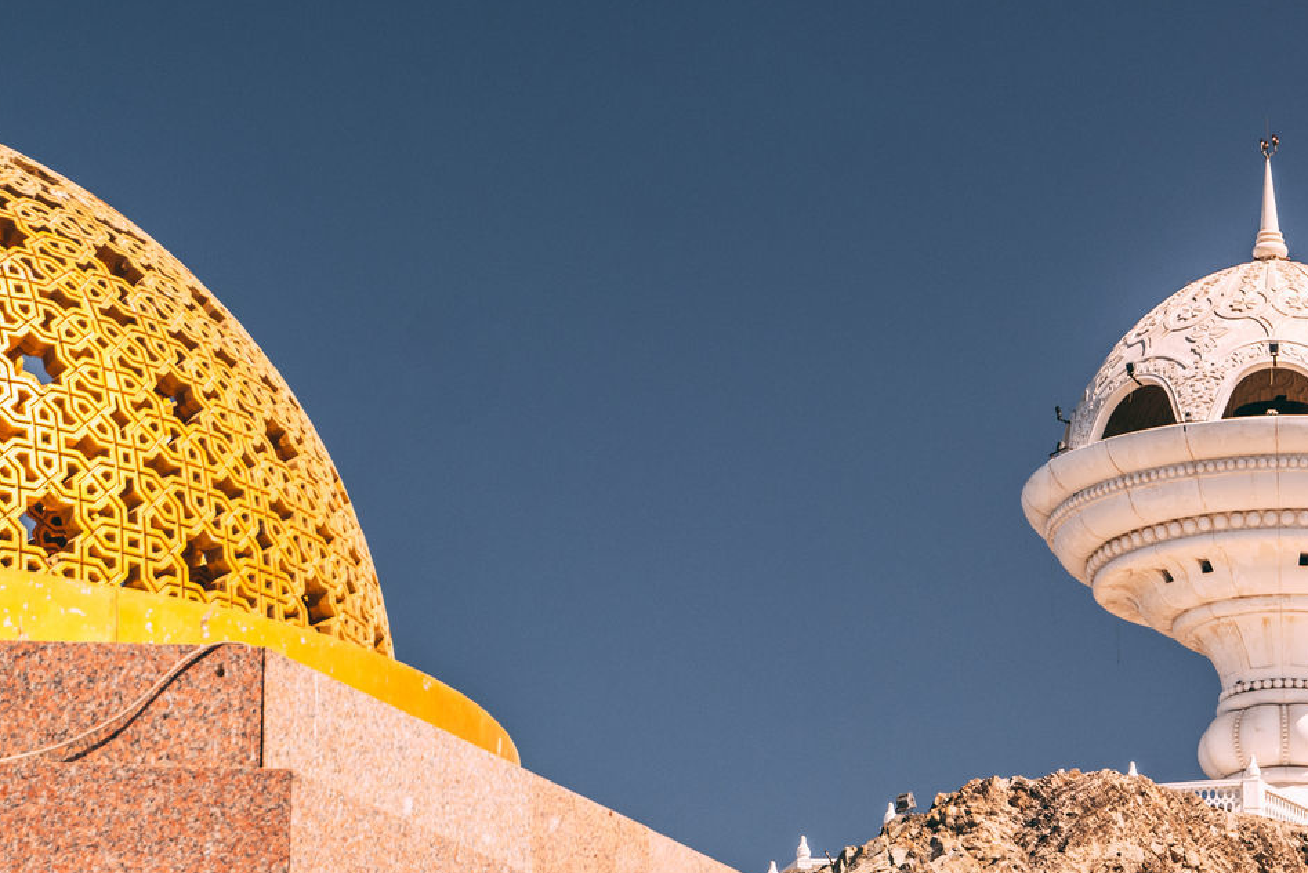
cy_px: 469
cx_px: 819
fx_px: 5524
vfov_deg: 9.0
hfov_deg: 13.5
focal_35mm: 152
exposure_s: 1/800
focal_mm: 90
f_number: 7.1
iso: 500
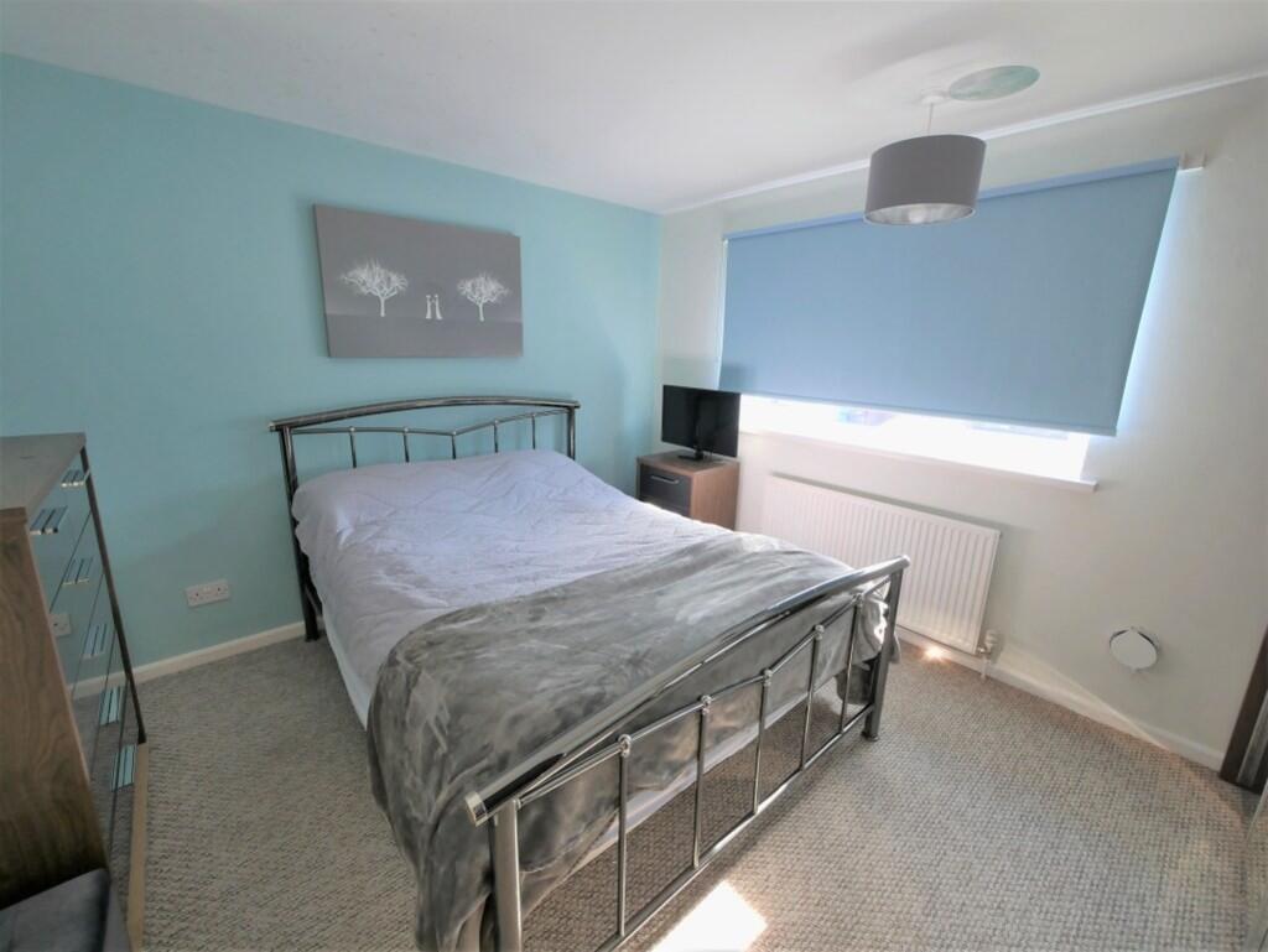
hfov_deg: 102.0
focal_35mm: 14
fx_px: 513
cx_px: 634
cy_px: 476
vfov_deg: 85.7
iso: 400
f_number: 4
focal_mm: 7
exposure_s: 1/60
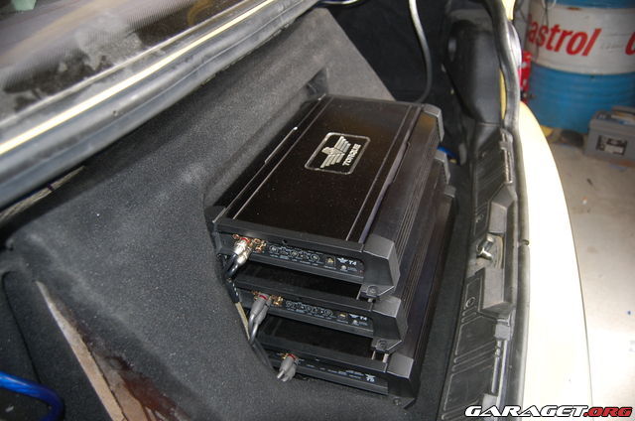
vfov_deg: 47.7
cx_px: 318
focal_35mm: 27
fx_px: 475
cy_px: 210
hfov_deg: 67.5
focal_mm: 18
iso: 400
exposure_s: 1/60
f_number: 3.5
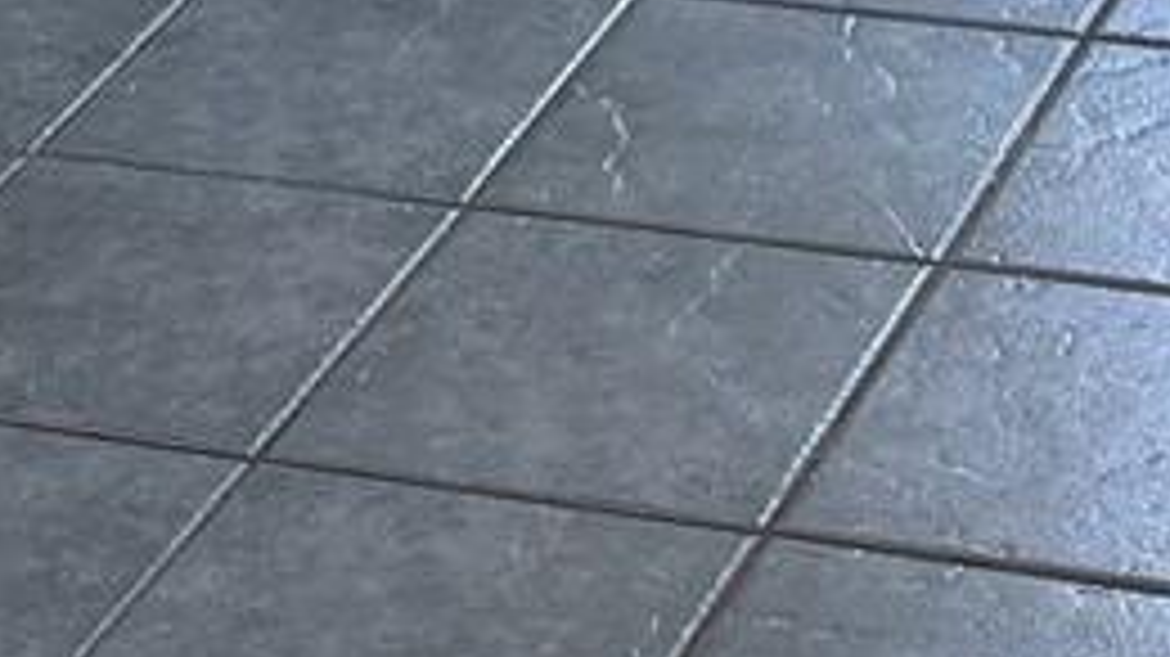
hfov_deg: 13.3
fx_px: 4993
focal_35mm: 161
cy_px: -1696
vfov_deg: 6.5
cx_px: 243
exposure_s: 1/120
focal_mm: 6.76
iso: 125
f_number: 1.78
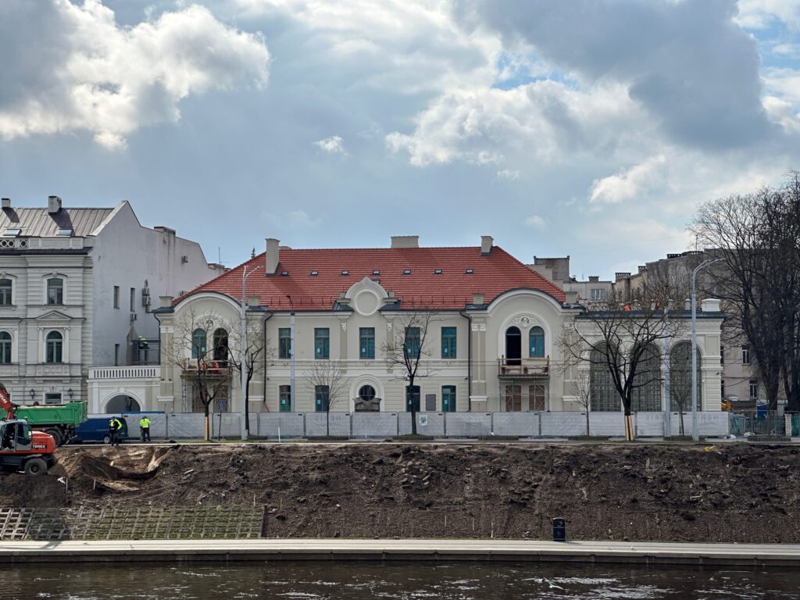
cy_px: 300
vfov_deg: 19.1
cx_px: 400
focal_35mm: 77
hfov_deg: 25.3
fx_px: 1780
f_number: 2.8
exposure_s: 1/1393
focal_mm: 9
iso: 32
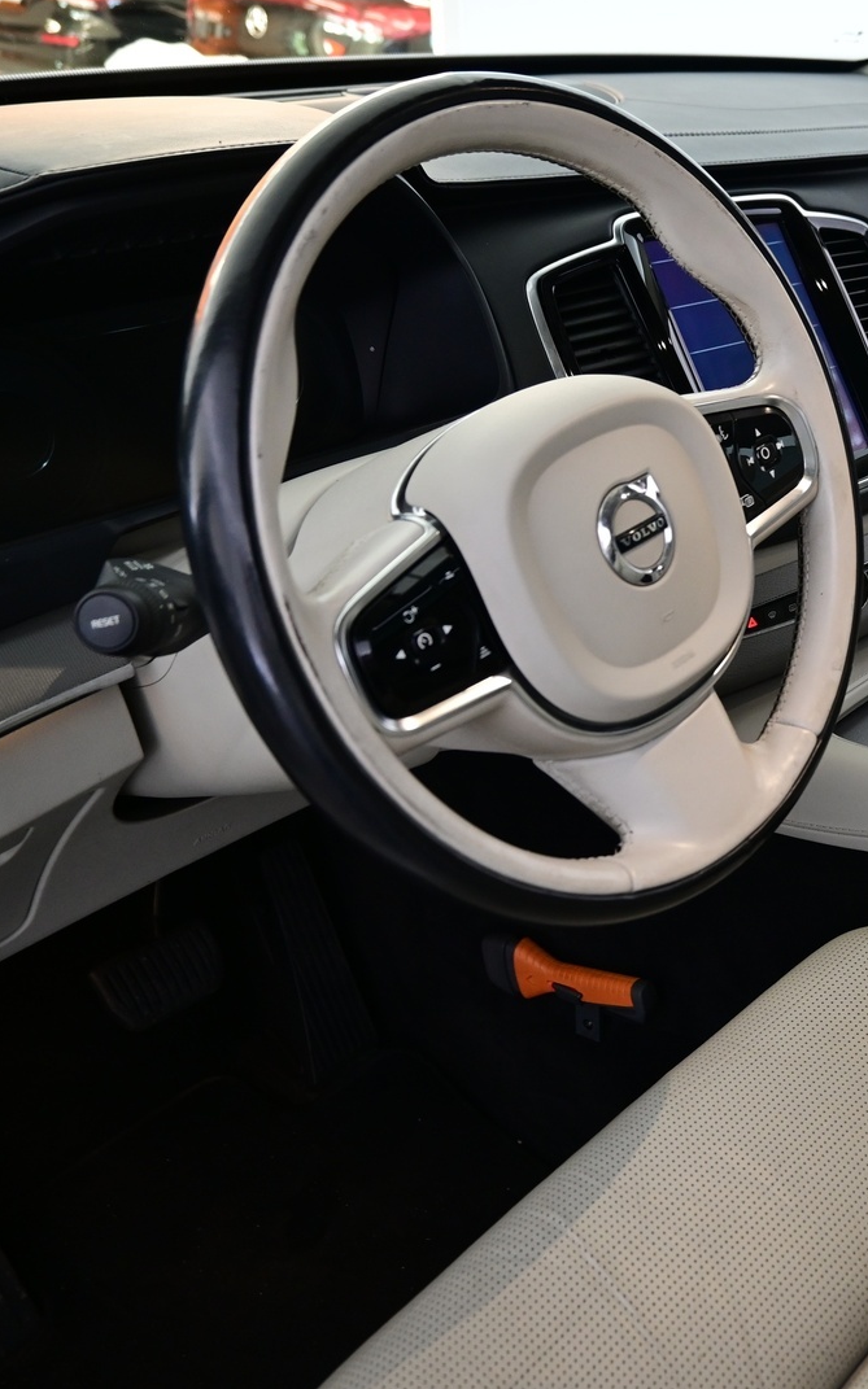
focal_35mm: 37
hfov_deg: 32.6
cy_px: 693
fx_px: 1401
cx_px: 794
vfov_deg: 52.8
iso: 720
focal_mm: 16
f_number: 3.5
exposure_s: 1/25
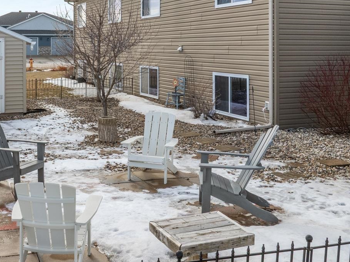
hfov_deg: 41.1
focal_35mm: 45
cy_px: 72
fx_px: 455
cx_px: 95
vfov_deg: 31.7
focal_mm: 12.29
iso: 200
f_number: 7.1
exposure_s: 1/640
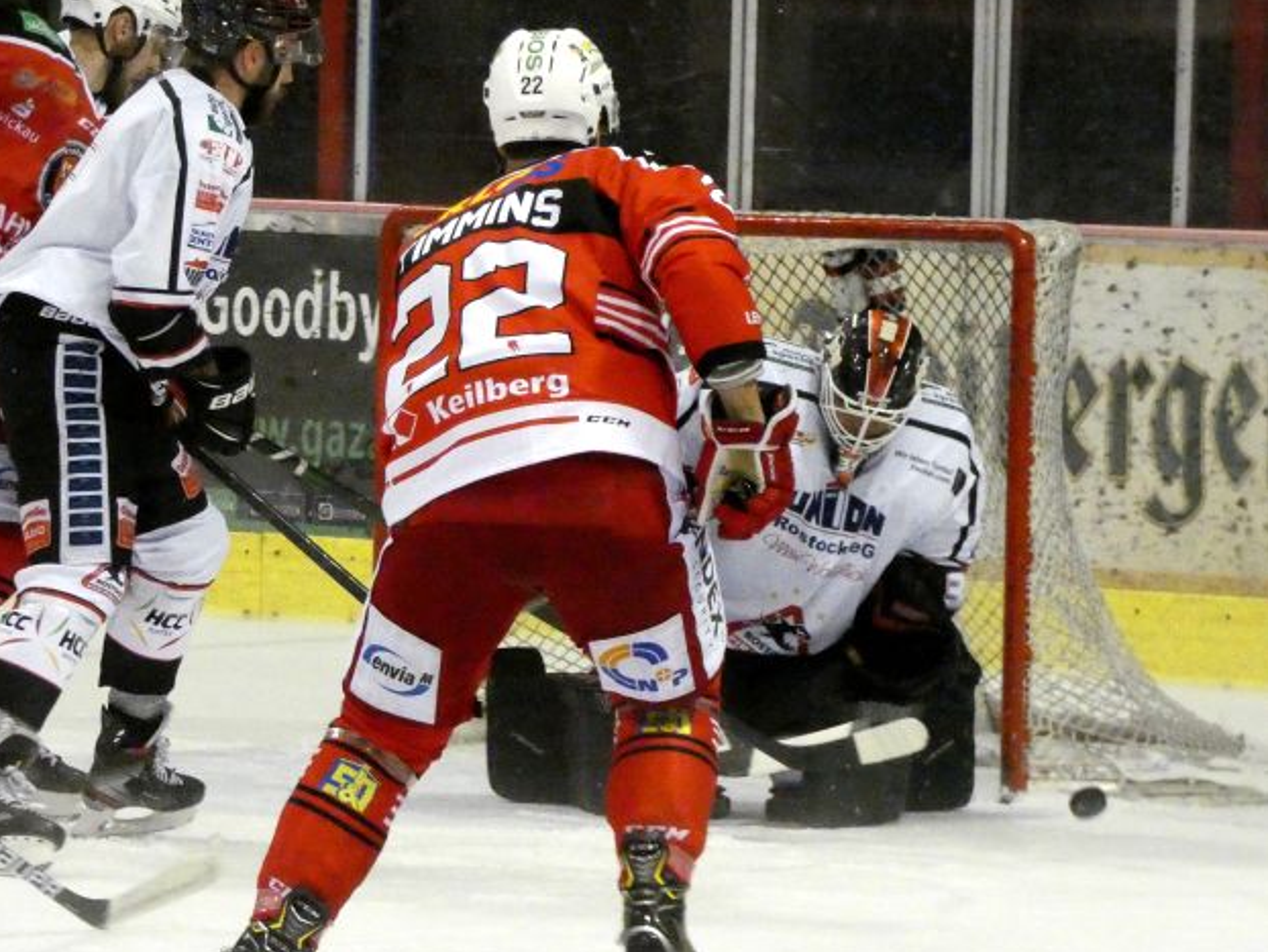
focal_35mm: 289
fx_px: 10590
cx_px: 518
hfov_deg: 6.9
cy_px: 452
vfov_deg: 5.1
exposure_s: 1/250
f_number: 5.5
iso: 3200
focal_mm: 43.5
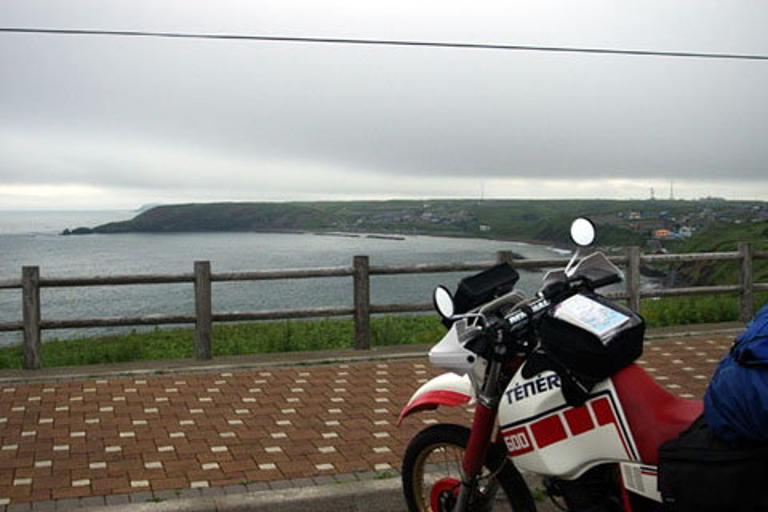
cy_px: 256
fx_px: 896
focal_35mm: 42
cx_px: 384
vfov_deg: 31.9
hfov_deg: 46.4
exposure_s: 1/750
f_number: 4.5
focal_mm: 28
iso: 400
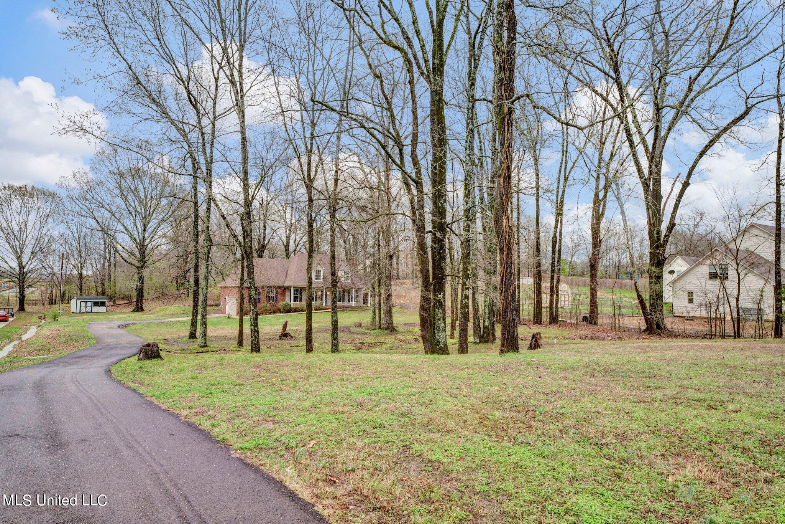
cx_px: 392
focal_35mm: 23
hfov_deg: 76.3
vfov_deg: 55.3
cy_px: 262
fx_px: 499
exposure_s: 1/80
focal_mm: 22.9
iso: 400
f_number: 8
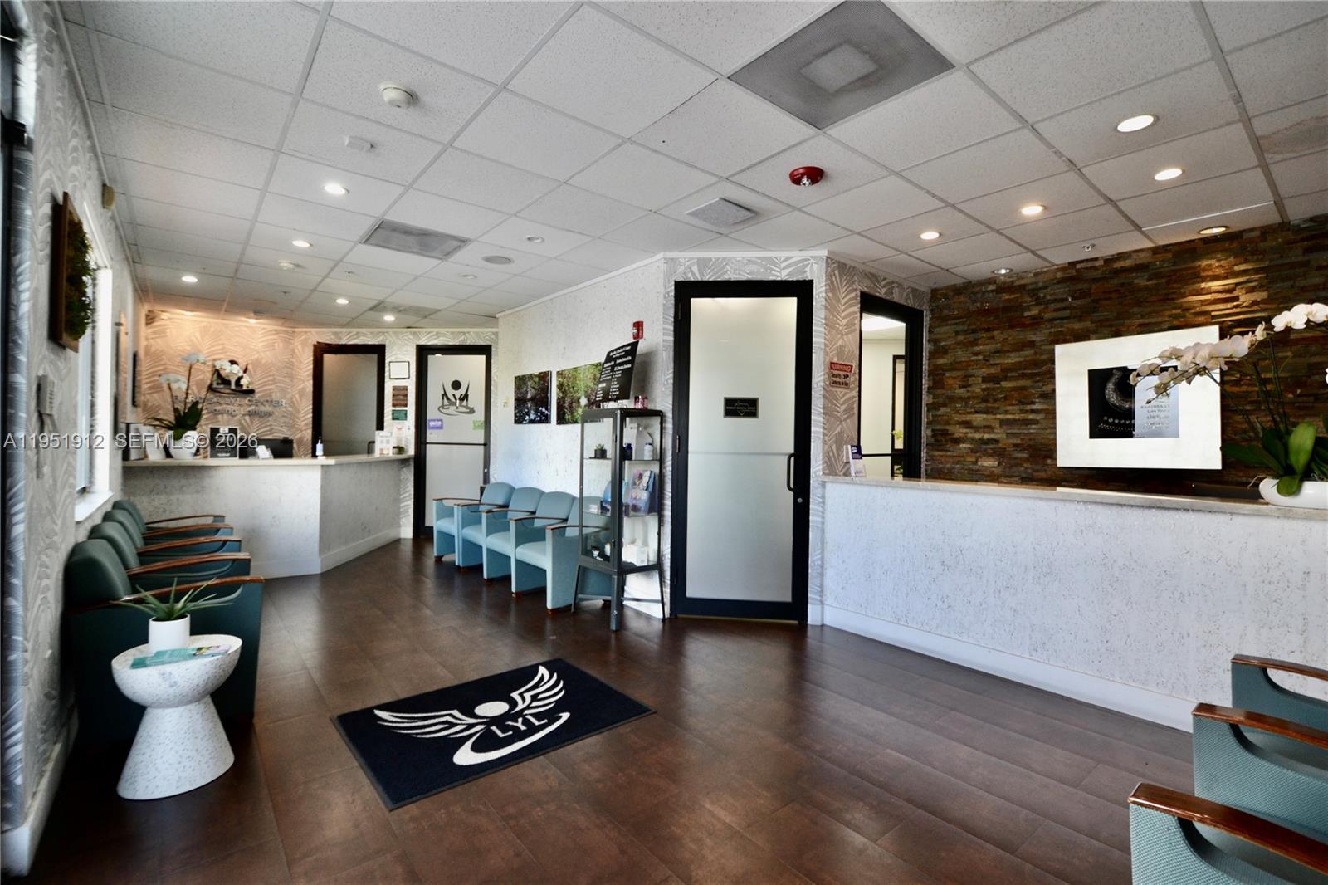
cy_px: 442
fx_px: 553
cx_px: 664
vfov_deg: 77.3
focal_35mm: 15
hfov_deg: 100.4
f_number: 4
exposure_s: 1/60
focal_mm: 10
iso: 400
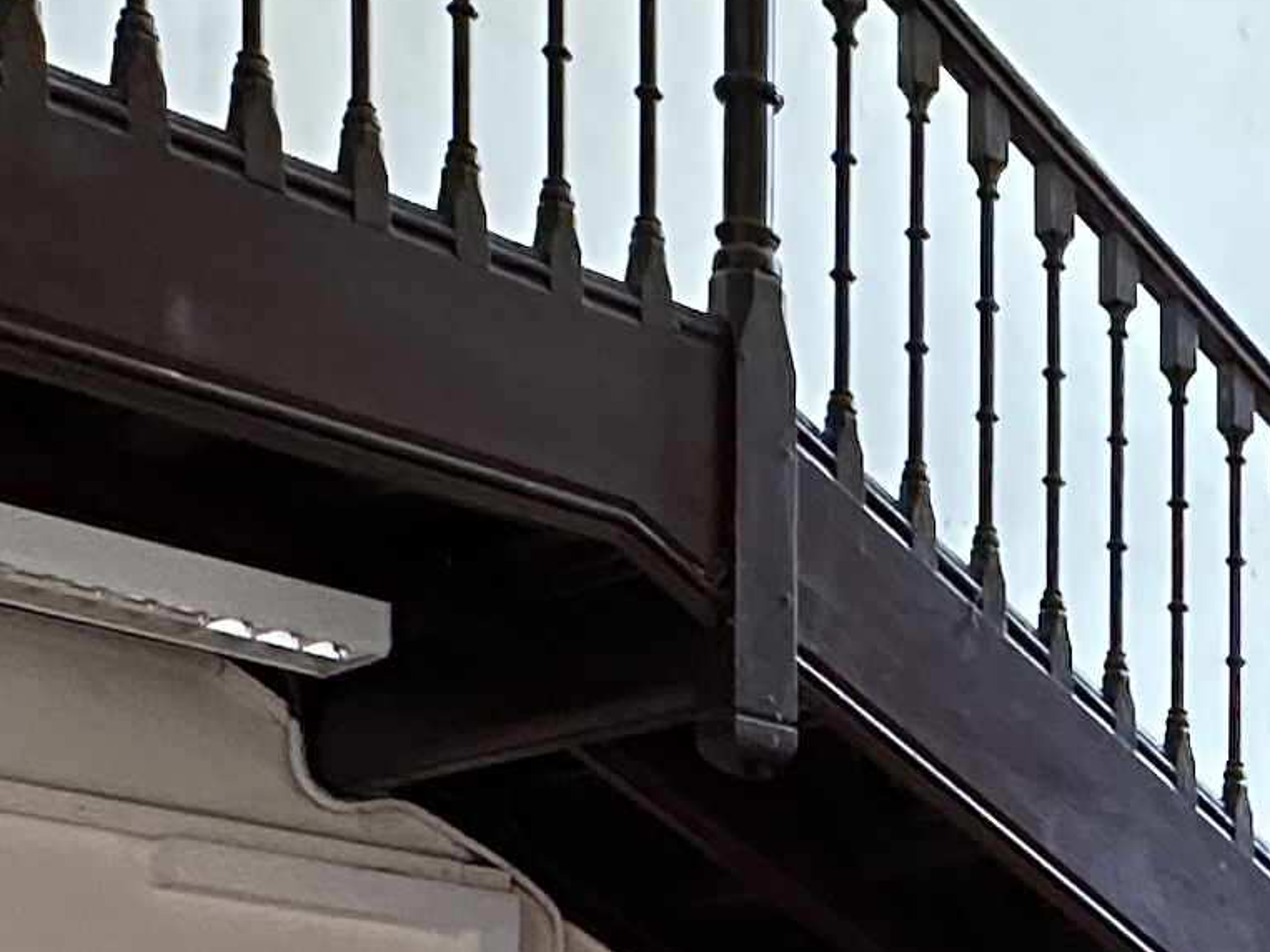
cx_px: 1863
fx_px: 2715
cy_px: 1413
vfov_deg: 17.9
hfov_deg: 22.1
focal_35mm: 74
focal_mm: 2.22
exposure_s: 1/60
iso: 800
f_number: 2.2
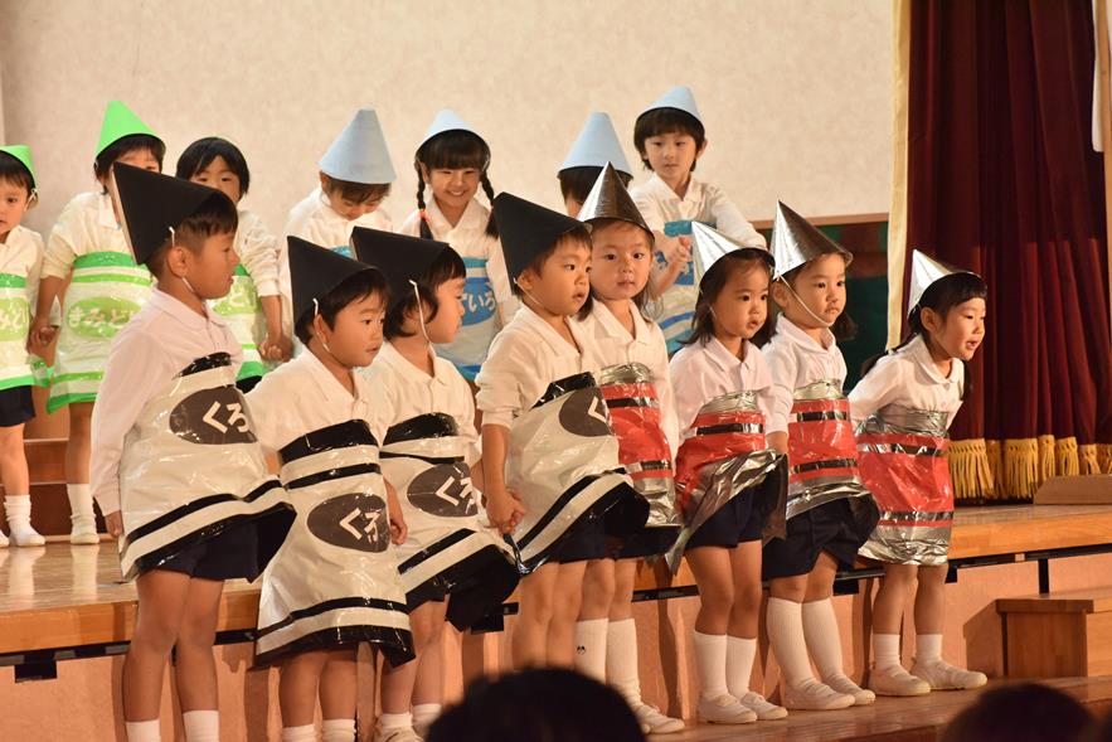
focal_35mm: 135
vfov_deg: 10.2
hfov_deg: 15.2
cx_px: 556
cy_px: 371
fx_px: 4170
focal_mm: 135
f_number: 10
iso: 6400
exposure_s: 1/320
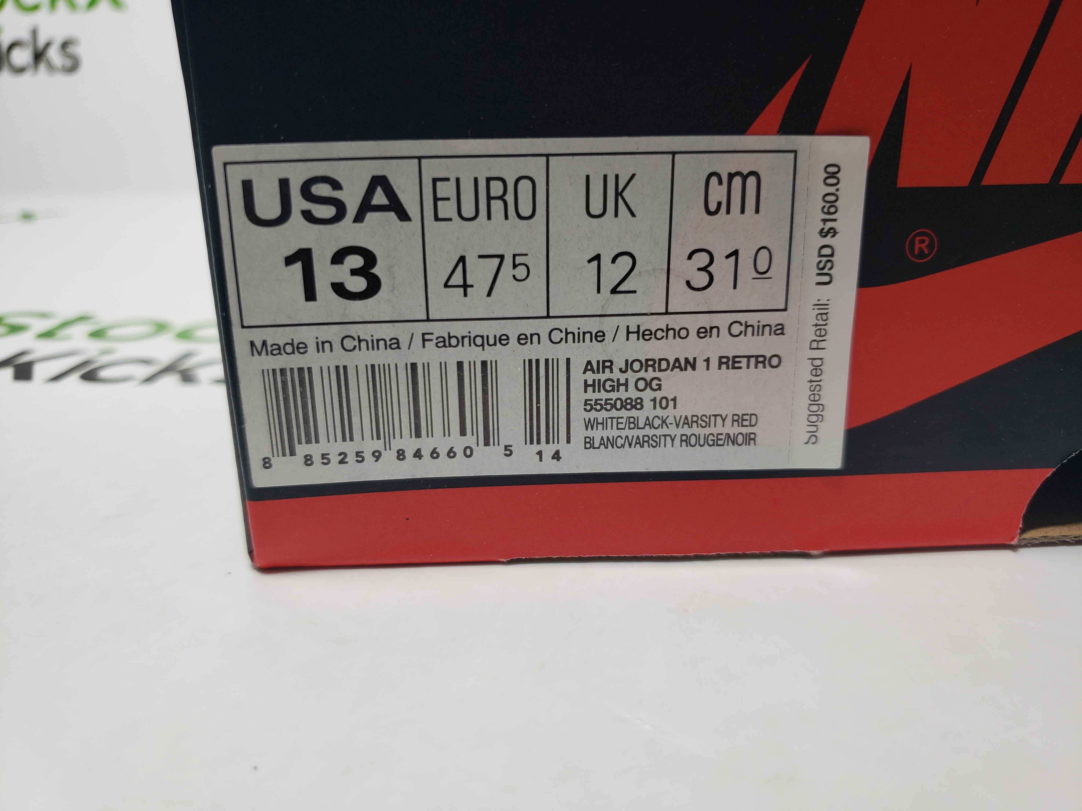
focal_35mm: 26
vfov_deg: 53.1
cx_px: 541
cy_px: 406
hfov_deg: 67.3
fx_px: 813
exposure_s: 1/319
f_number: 1.5
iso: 50
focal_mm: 4.3
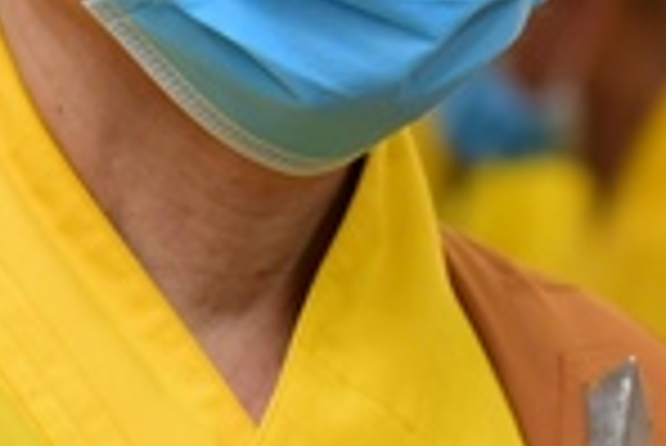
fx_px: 9759
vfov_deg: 2.6
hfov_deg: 3.9
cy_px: -38
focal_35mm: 527
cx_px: 279
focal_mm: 120
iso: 1000
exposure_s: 1/50
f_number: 4.5
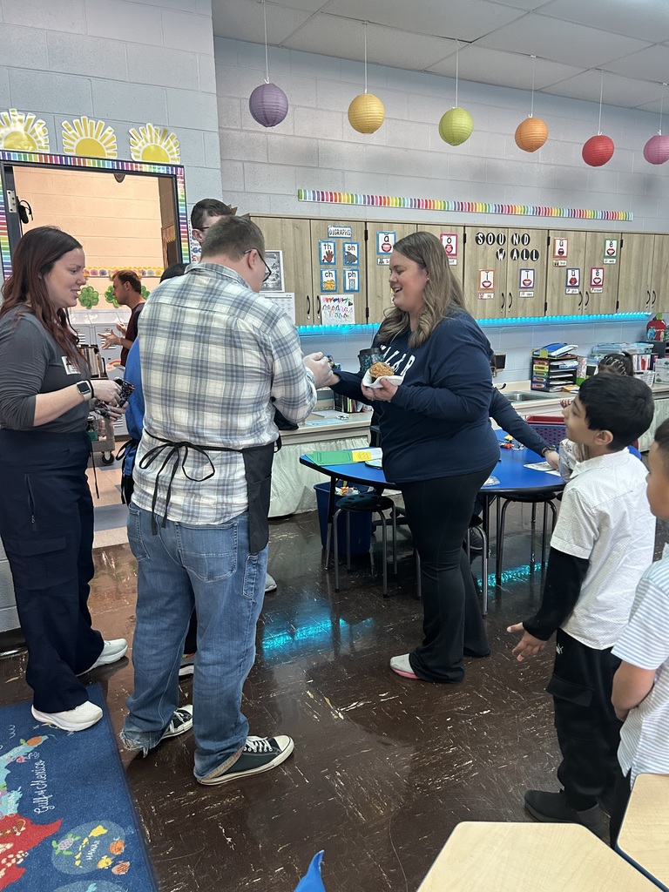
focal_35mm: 26
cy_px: 446
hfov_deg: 53.1
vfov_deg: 67.3
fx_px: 670
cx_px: 334
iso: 250
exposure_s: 1/60
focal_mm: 5.7
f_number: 1.5
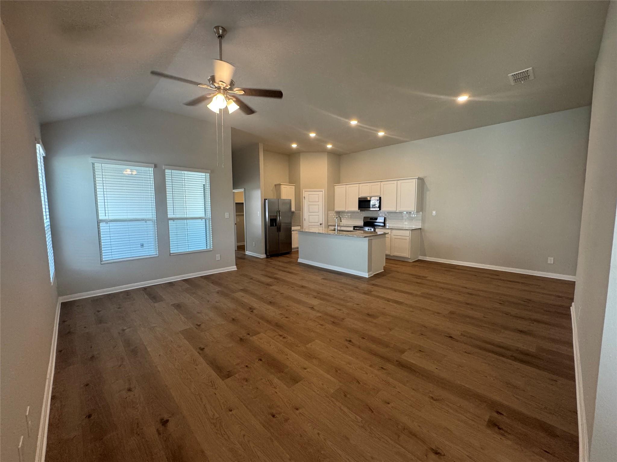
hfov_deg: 102.1
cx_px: 308
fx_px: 250
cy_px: 231
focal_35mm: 14
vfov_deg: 85.7
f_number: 2.2
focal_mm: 2.22
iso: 250
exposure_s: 1/120
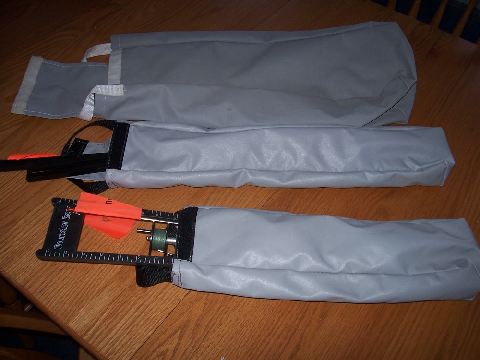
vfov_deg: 41.8
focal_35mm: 34
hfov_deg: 54.0
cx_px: 240
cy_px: 180
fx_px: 471
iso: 80
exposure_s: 1/60
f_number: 2.7
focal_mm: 5.6
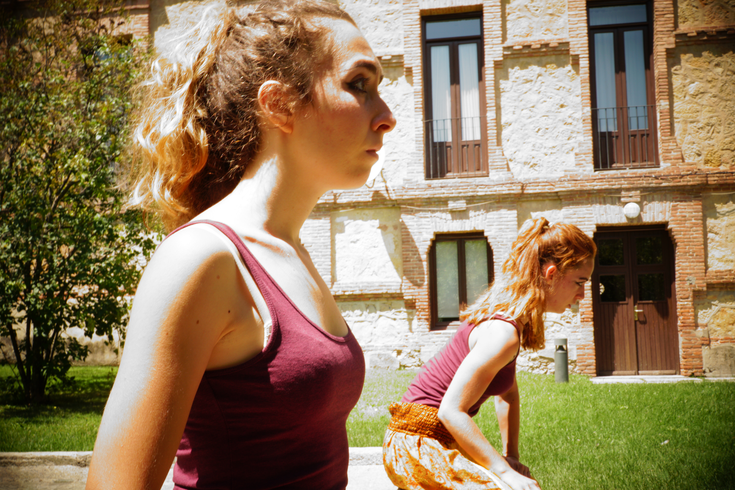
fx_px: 766
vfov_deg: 35.5
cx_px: 368
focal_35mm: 38
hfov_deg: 51.3
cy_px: 245
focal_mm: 25
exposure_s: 1/25
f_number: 18
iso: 100
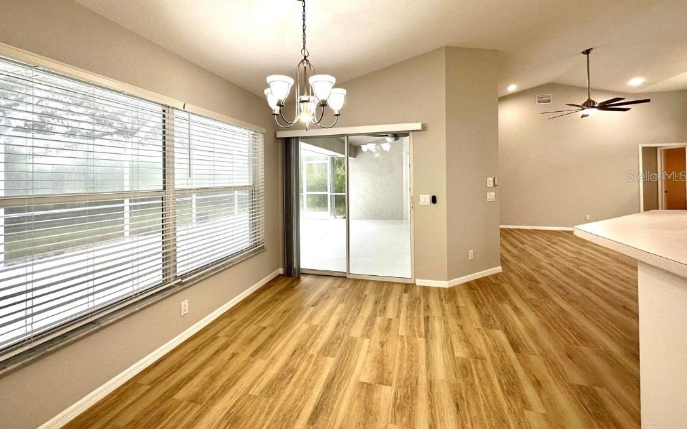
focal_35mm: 15
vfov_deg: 74.1
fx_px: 281
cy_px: 176
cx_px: 343
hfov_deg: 101.5
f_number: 2.2
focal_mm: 2.22
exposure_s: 1/120
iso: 100
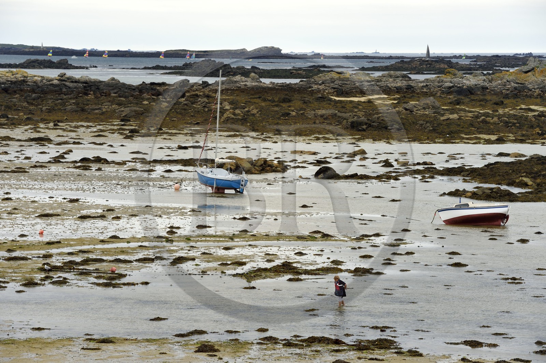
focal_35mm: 160
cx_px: 273
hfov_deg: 12.8
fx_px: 2425
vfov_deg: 8.6
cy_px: 182
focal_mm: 160
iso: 200
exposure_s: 1/250
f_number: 10
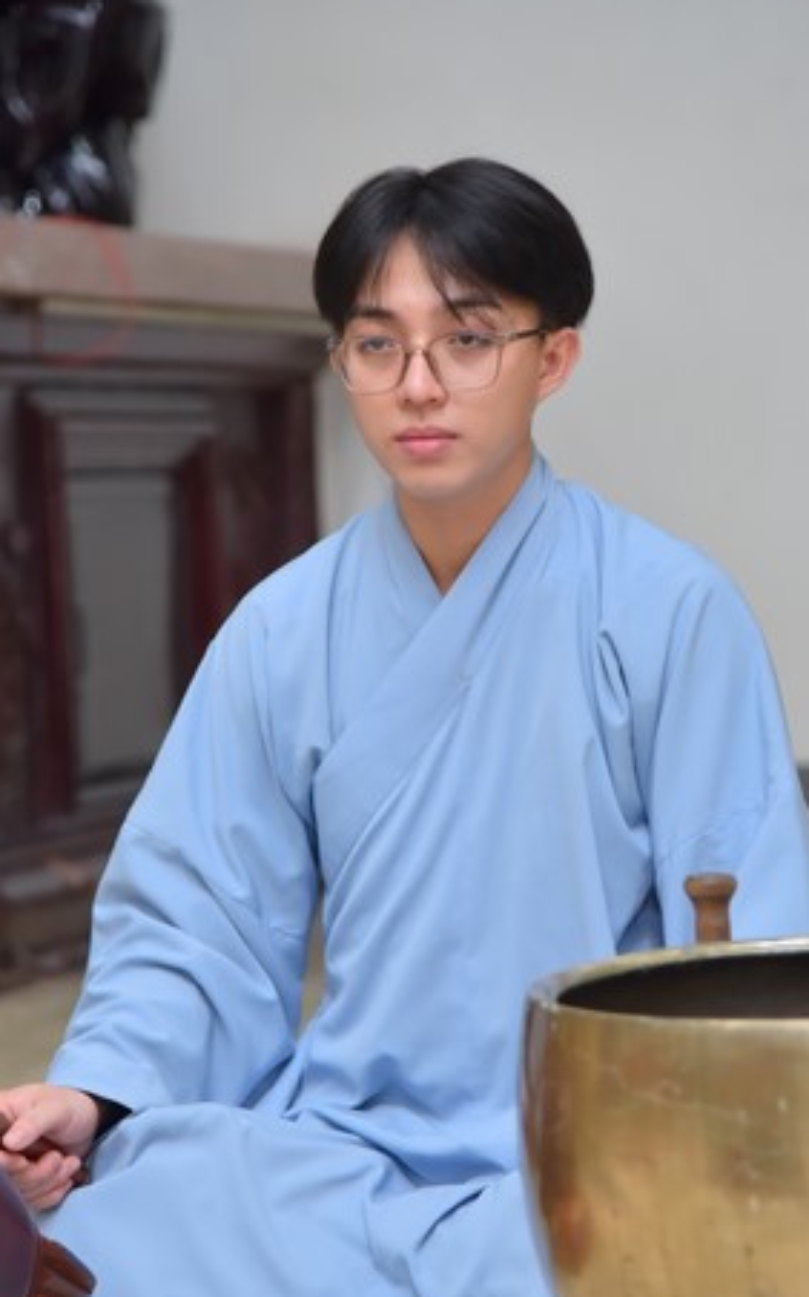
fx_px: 5440
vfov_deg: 13.6
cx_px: 343
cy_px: 803
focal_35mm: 154
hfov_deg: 8.5
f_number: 4
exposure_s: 1/100
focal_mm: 105
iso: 1000
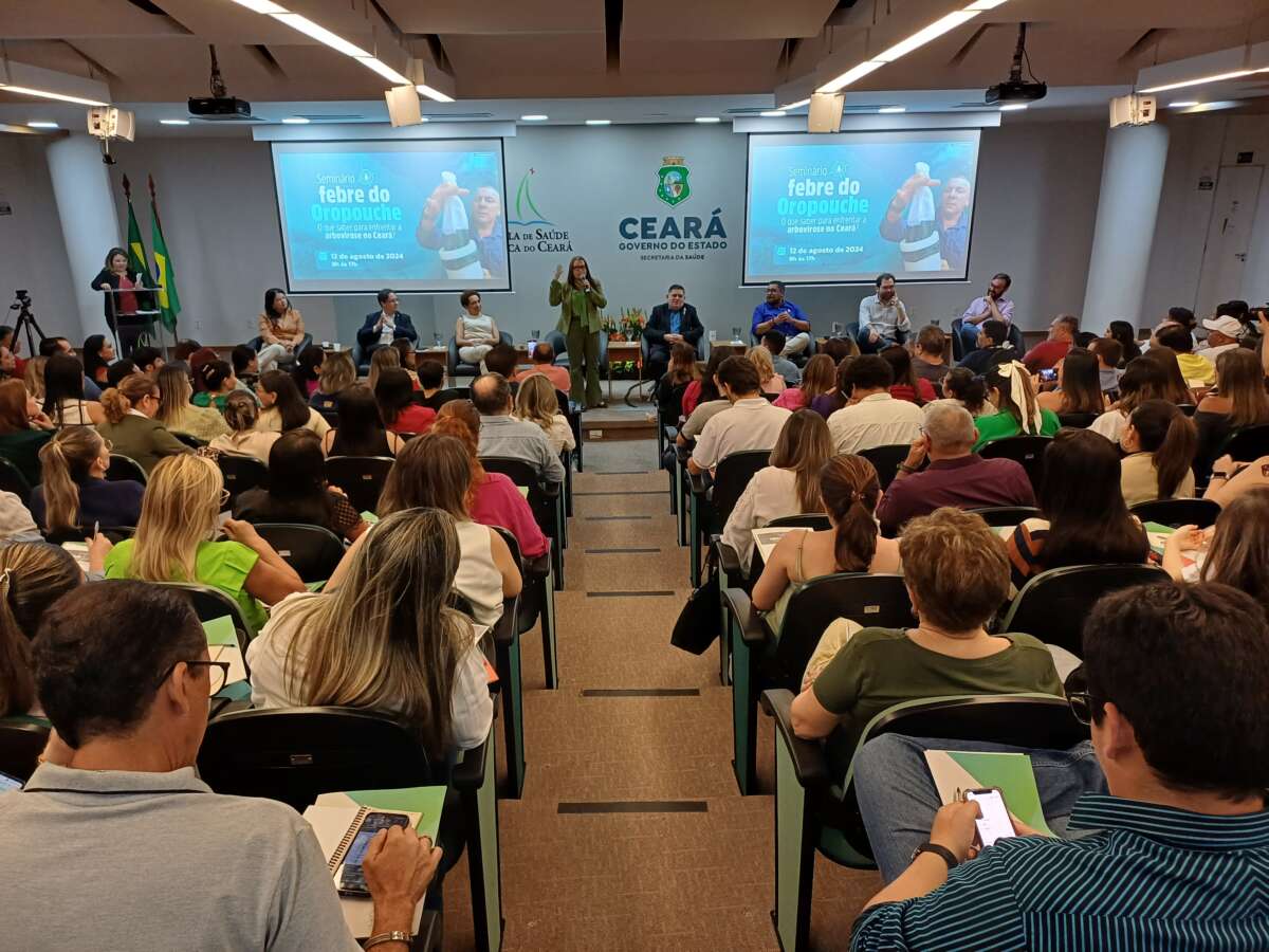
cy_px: 476
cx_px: 634
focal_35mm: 25
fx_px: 916
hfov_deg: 69.4
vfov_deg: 54.9
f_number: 1.8
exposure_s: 1/60
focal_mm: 4.65
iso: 250
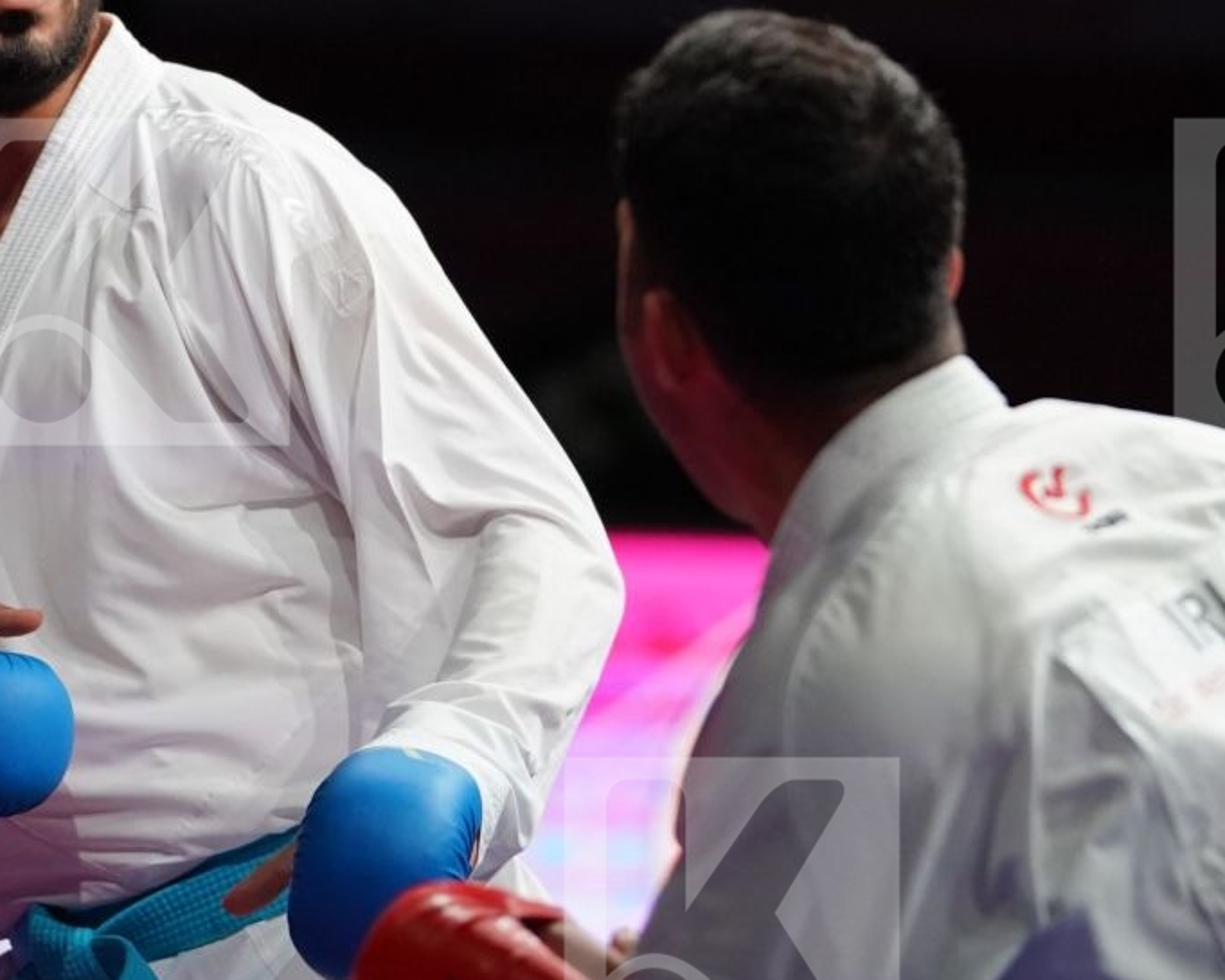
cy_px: 282
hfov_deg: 3.9
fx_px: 17985
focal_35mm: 496
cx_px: 732
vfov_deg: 3.1
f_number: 2.8
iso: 2500
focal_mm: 200
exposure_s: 1/1000
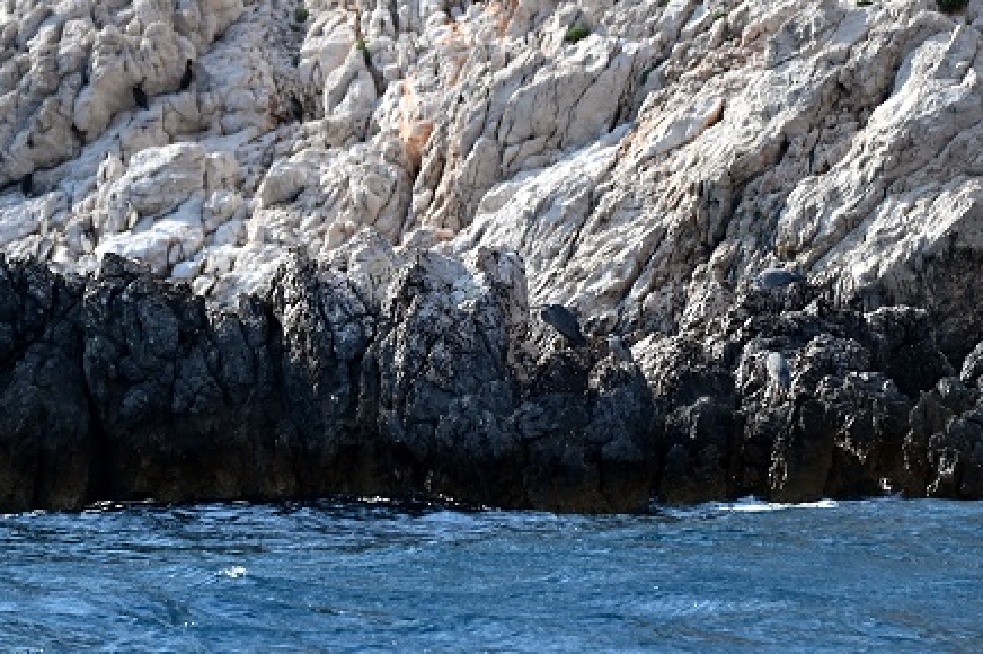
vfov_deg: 2.9
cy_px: -9
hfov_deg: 4.3
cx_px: 460
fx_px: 13096
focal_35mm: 480
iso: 250
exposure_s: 1/1000
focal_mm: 220
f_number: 5.3
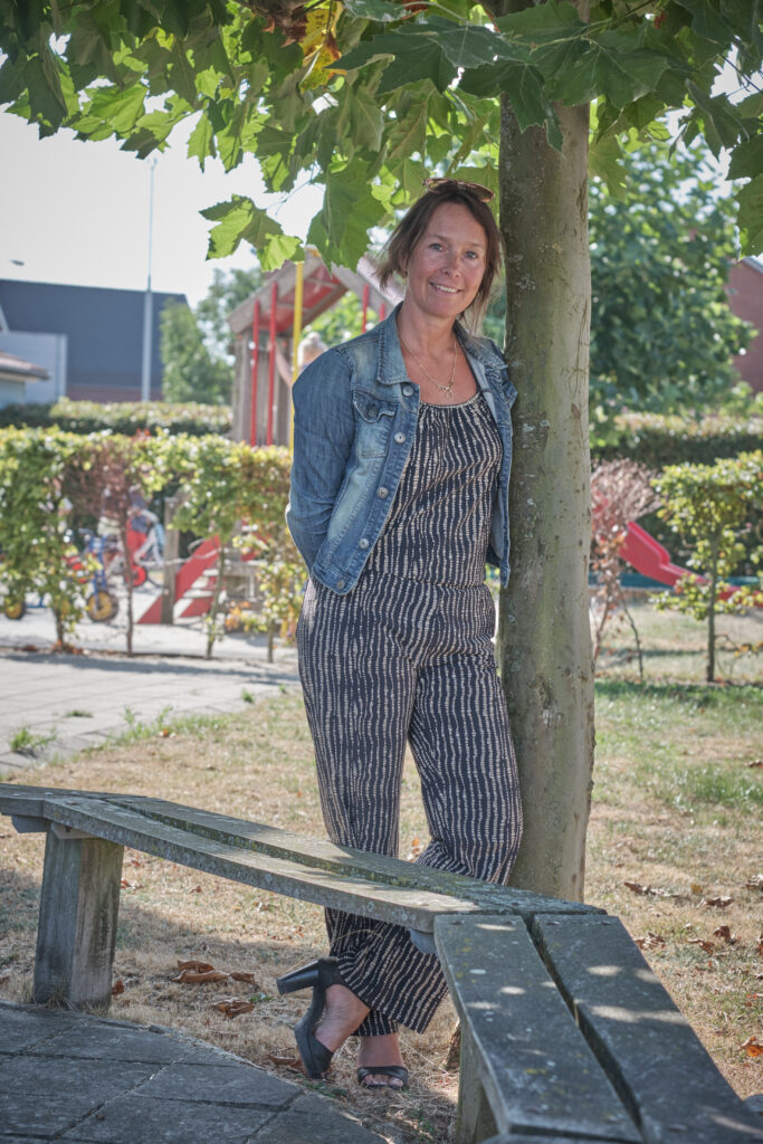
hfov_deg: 16.5
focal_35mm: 83
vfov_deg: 24.5
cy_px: 572
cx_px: 382
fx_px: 2638
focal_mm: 55
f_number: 4.5
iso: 200
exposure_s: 1/200
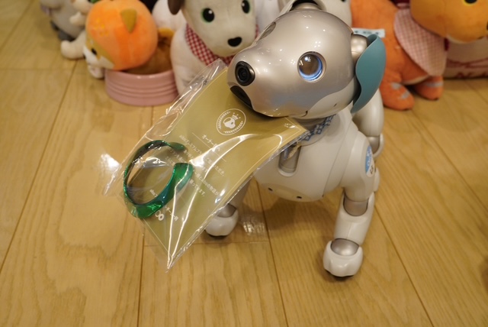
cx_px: 244
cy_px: 164
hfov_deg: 53.1
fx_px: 488
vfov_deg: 36.9
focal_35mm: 36
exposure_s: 1/40
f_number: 5
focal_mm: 24
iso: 1600
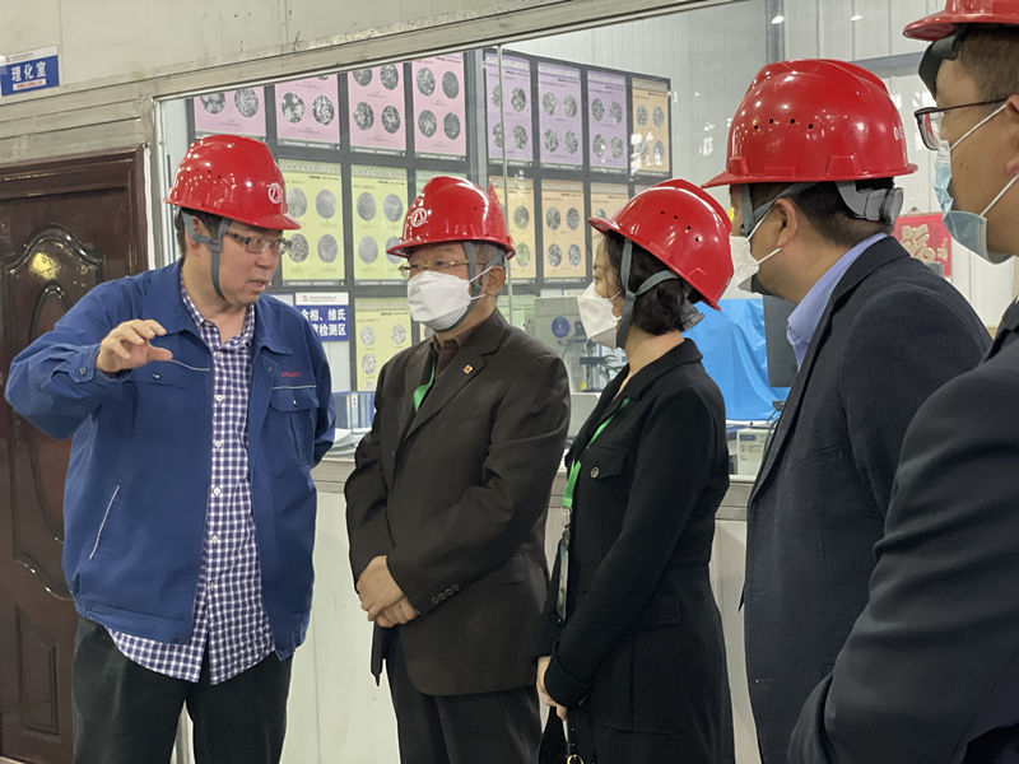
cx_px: 510
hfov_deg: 36.8
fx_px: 1531
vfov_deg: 28.0
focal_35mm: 52
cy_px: 382
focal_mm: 6
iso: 400
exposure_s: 1/25
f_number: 2
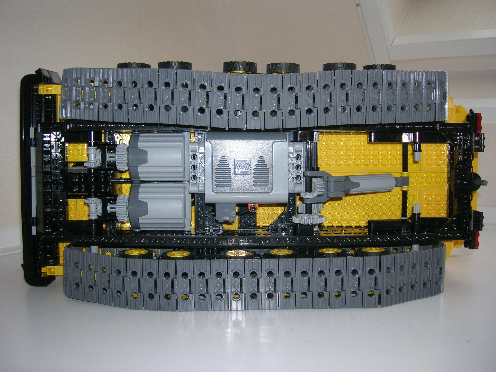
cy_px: 186
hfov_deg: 52.6
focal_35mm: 35
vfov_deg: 40.7
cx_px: 248
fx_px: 502
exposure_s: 1/60.1
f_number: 2.9
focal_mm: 5.8
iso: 50
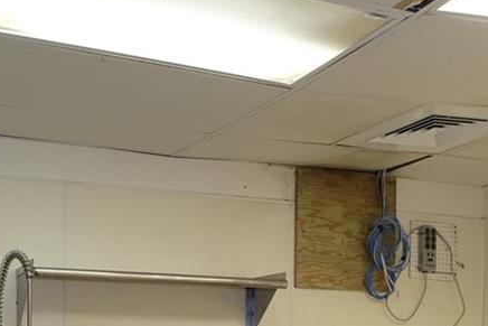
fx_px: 746
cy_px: 438
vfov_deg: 21.9
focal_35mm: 55
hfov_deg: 34.5
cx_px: 60
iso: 500
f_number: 4
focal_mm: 10
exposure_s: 1/60
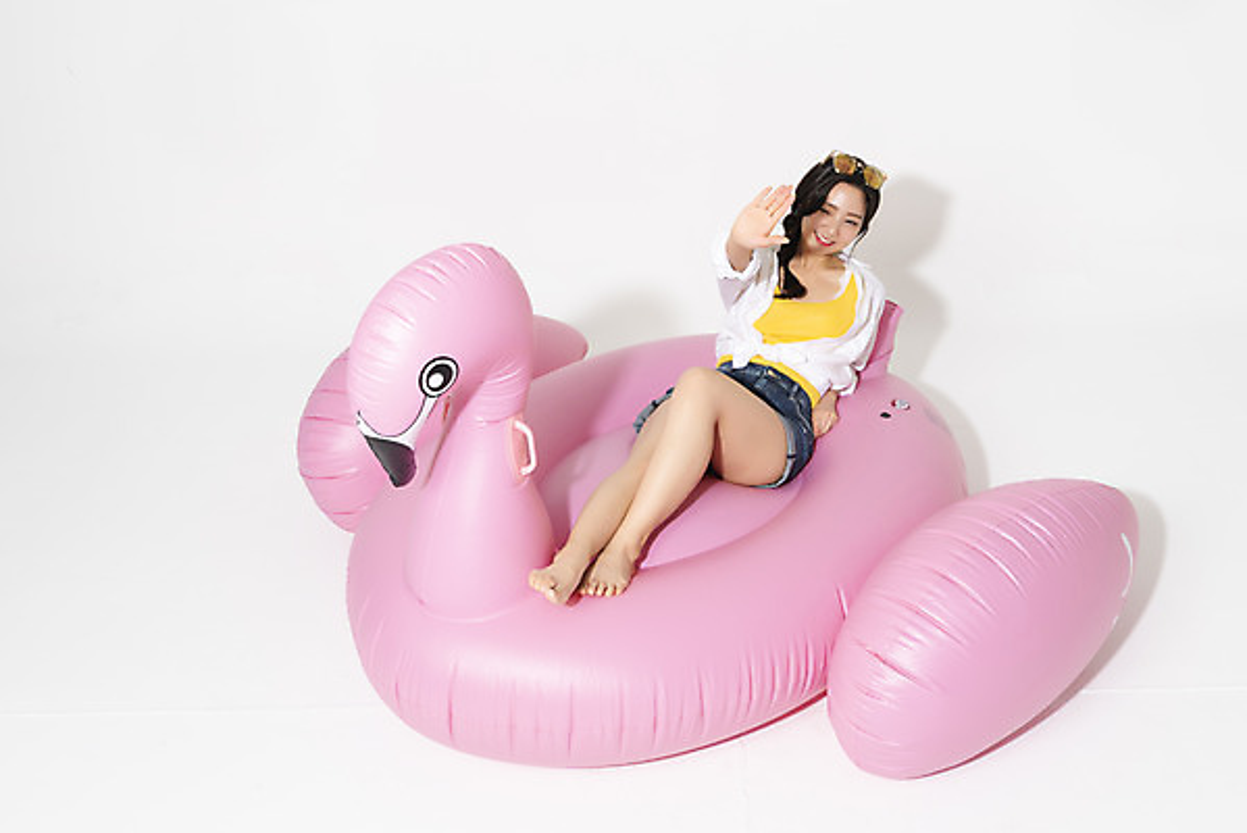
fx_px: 1386
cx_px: 624
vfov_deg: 33.4
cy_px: 416
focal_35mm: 40
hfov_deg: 48.4
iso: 100
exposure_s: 1/125
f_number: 18
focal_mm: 40
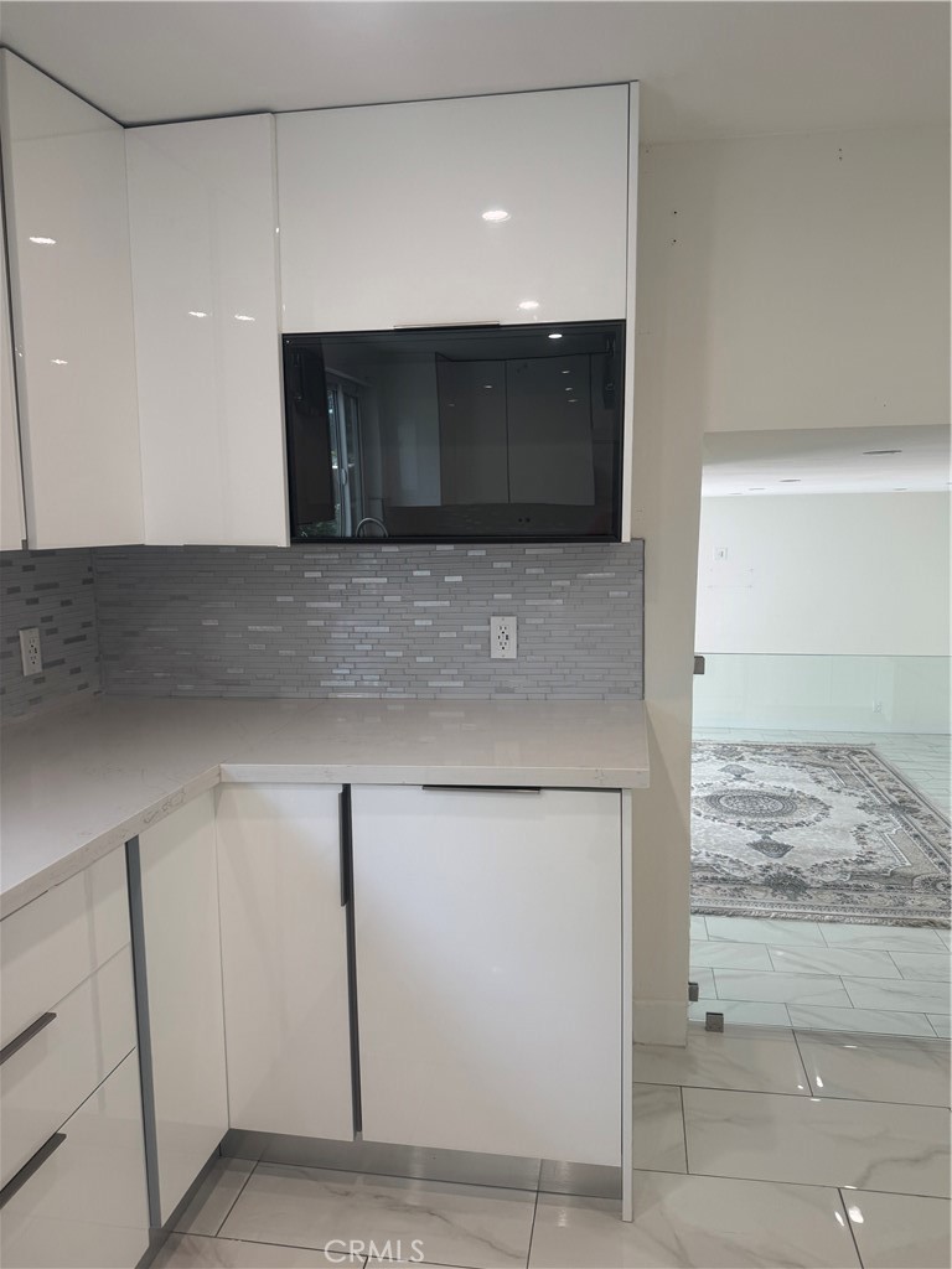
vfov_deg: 71.6
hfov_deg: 56.8
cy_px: 634
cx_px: 476
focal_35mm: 24
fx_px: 880
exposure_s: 1/120
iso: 80
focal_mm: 6.76
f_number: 1.78
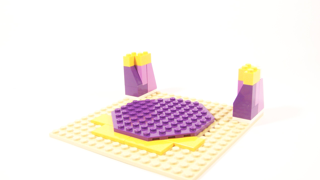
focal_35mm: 42
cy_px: 78
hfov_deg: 48.4
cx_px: 162
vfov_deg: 28.3
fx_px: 356
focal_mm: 6.3
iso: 200
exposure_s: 1/20
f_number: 3.6
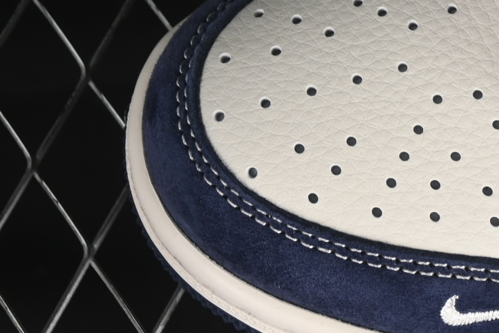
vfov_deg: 4.7
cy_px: -155
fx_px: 4007
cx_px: 776
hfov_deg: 7.0
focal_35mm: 289
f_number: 7.1
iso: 160
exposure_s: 1/80
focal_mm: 50
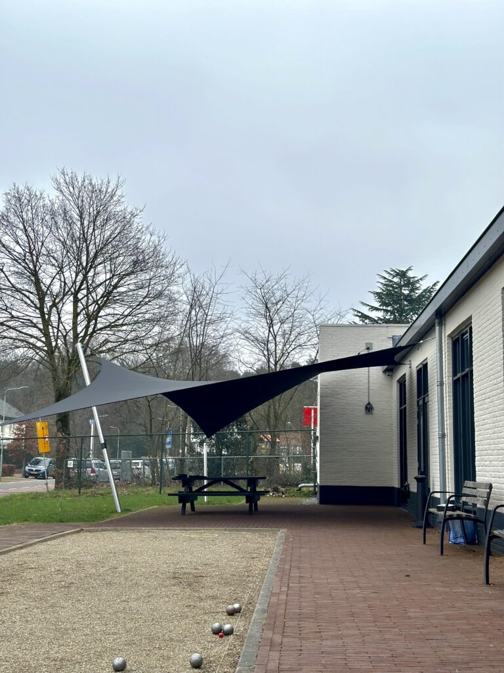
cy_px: 336
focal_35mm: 48
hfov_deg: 30.3
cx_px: 252
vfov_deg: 39.7
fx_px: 932
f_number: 1.78
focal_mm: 6.86
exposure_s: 1/2114
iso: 80
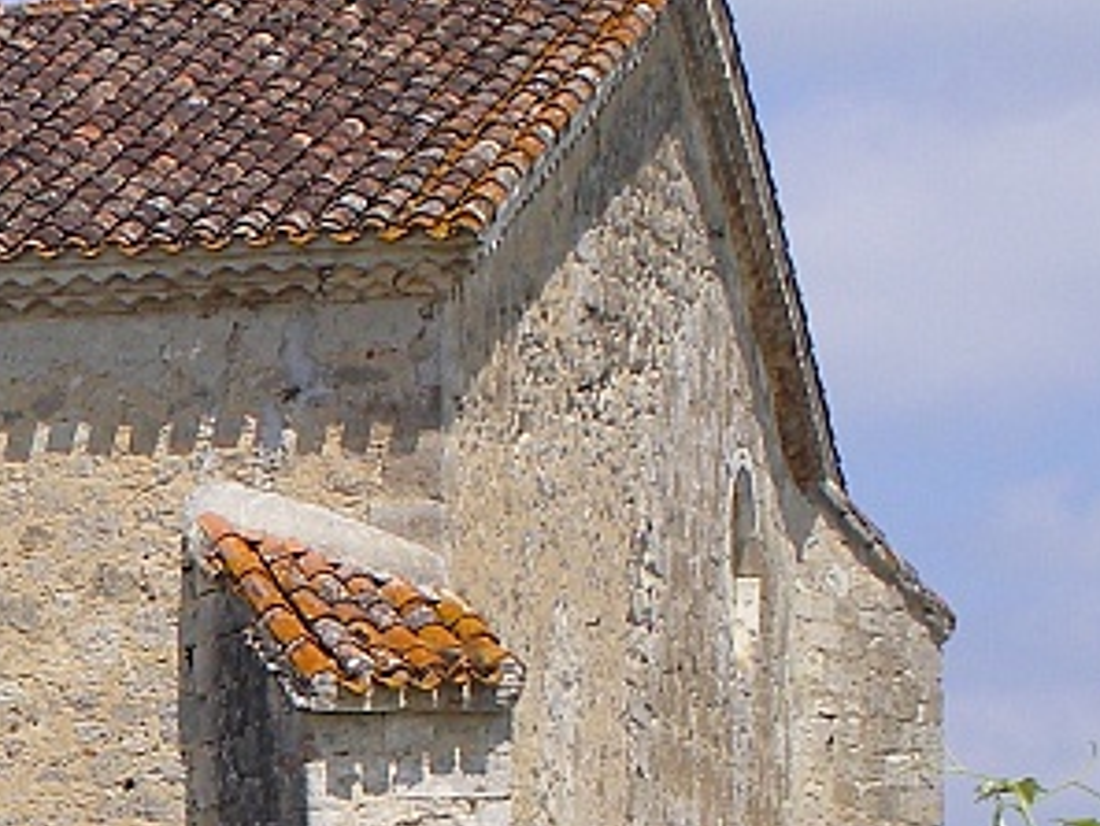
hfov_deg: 9.9
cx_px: -626
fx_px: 6135
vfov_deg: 7.6
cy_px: 937
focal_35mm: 193
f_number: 5.6
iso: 64
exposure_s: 1/320
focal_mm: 9.3
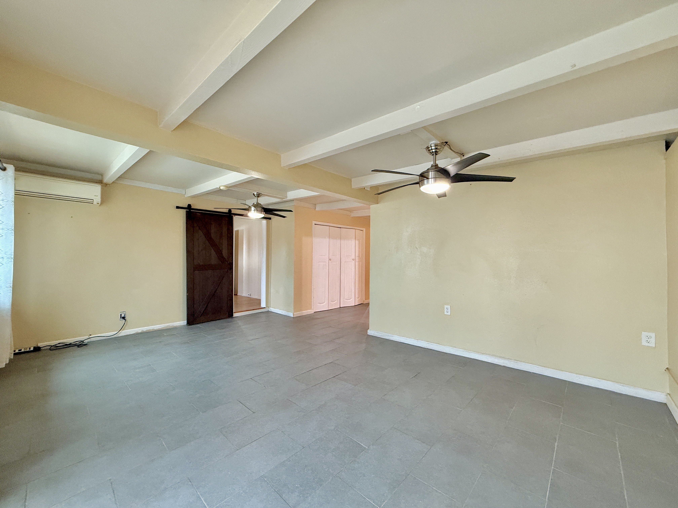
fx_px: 274
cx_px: 339
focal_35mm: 14
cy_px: 254
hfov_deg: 102.1
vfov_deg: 85.7
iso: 400
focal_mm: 2.22
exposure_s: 1/60
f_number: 2.2
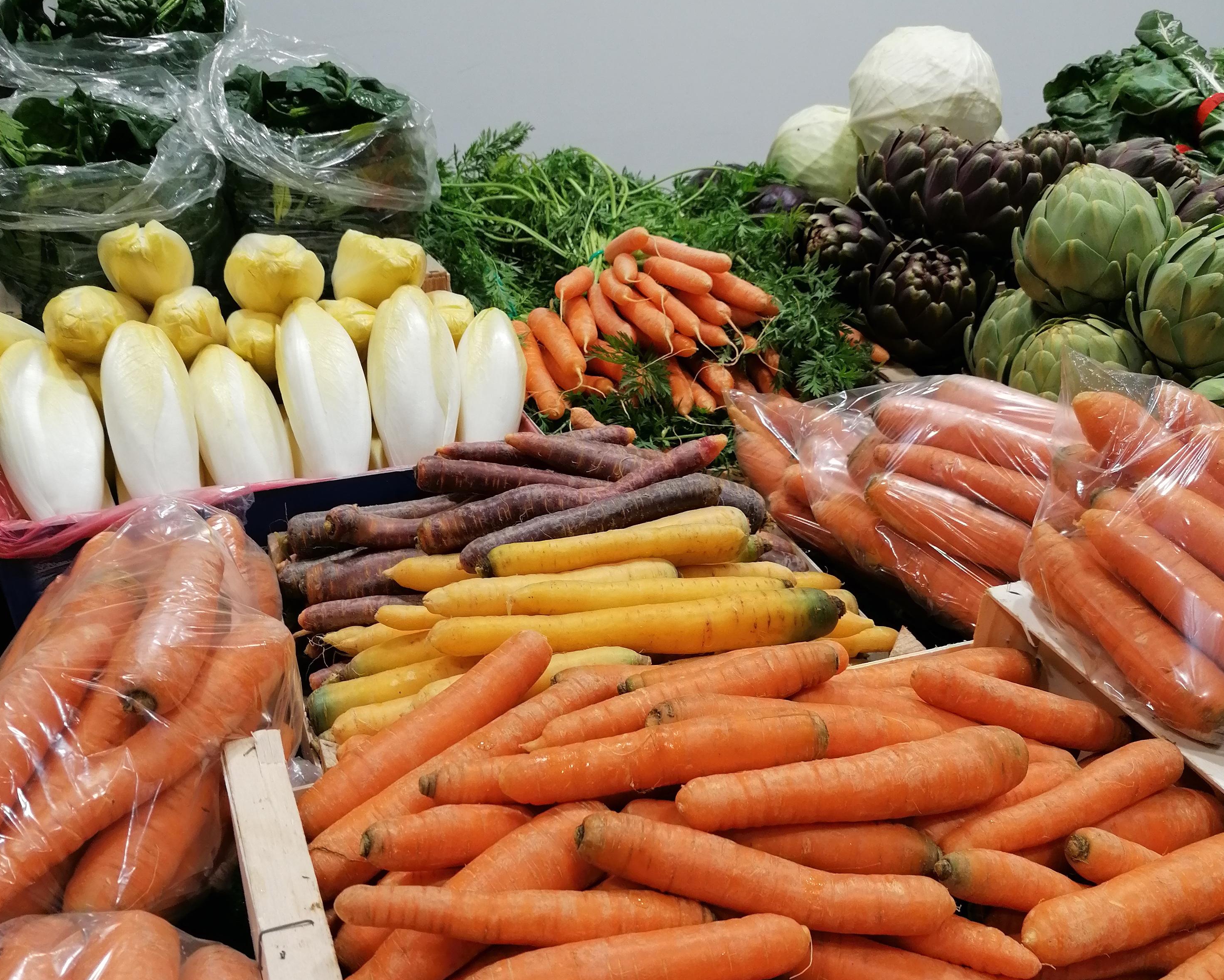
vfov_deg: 41.1
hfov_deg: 50.3
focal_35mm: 36
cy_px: 565
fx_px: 1304
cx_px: 626
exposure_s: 1/50
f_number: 1.8
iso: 80
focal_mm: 4.75
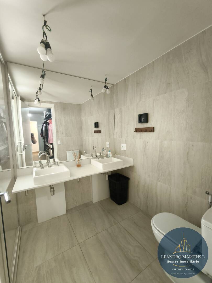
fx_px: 122
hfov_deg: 81.7
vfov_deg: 98.2
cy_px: 142
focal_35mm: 15
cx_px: 106
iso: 400
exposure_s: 1/30
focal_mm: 1.91
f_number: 2.2
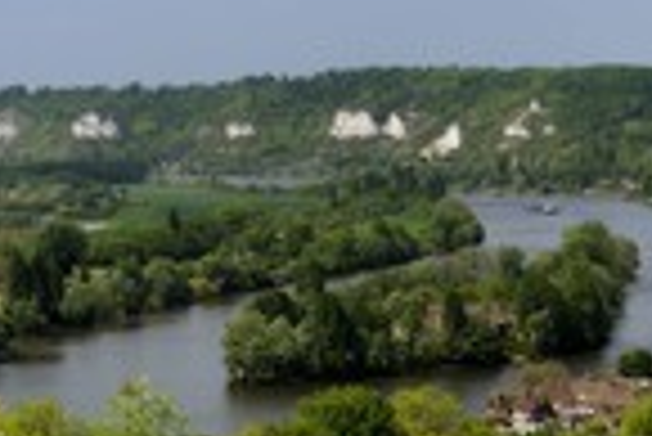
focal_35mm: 116
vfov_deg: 11.7
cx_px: 198
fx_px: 2103
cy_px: 449
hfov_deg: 17.6
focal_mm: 40
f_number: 14
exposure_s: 1/160
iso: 200
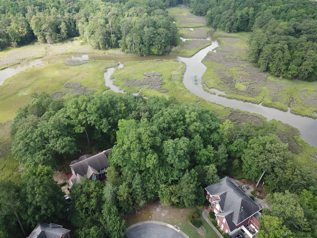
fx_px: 238
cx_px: 158
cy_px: 119
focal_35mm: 26
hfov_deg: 67.3
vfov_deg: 53.1
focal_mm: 4.73
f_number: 2.2
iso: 100
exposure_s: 1/367
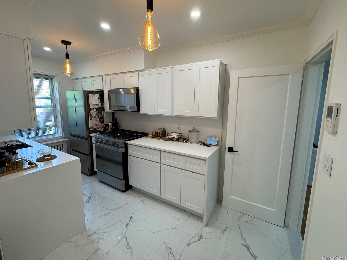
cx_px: 173
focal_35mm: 15
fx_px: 150
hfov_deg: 98.2
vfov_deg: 81.7
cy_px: 123
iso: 125
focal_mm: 2.22
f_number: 2.2
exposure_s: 1/120
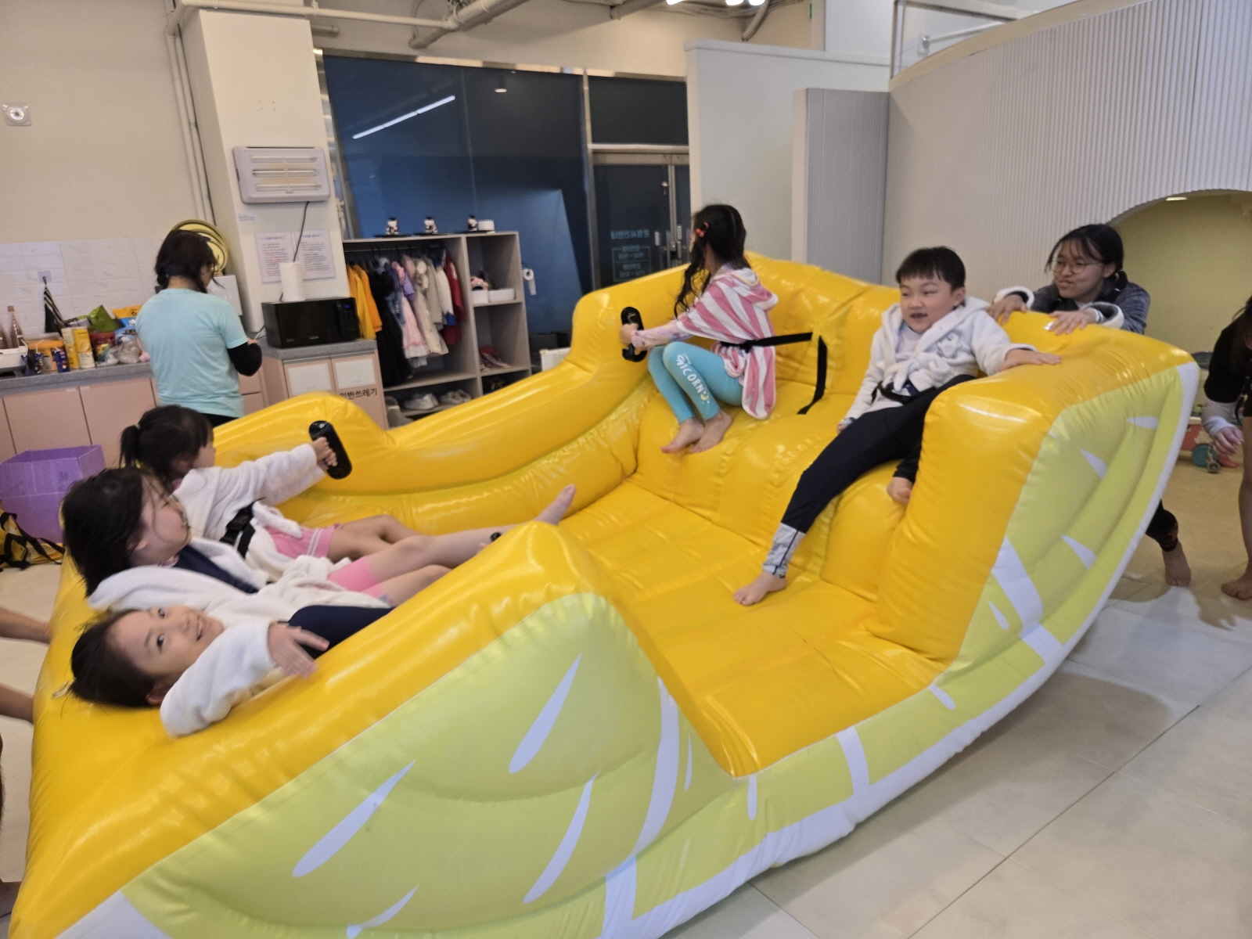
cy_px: 470
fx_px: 832
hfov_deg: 73.9
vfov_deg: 58.9
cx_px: 626
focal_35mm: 23
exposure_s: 1/120
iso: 50
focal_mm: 5.4
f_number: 1.8
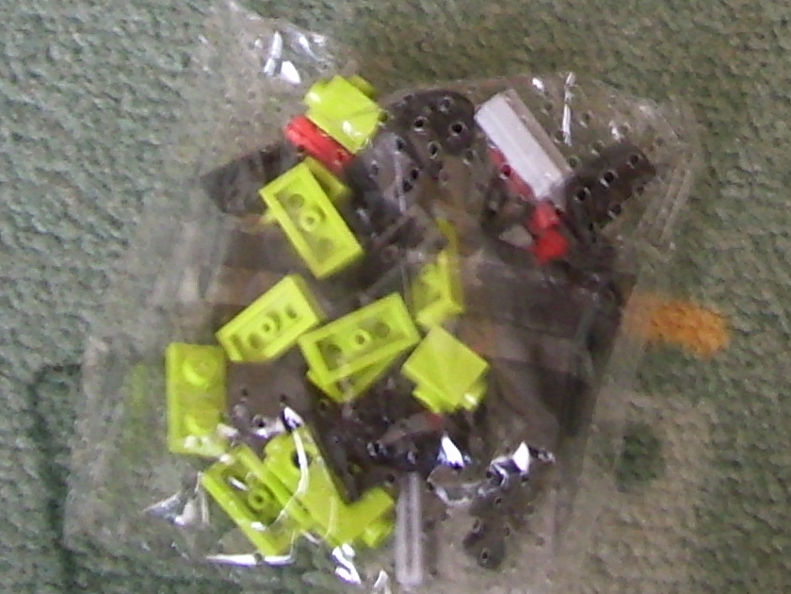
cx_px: 578
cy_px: -264
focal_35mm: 117
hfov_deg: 16.8
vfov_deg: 12.1
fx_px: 2674
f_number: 2.8
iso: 50
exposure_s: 1/4
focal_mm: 5.99
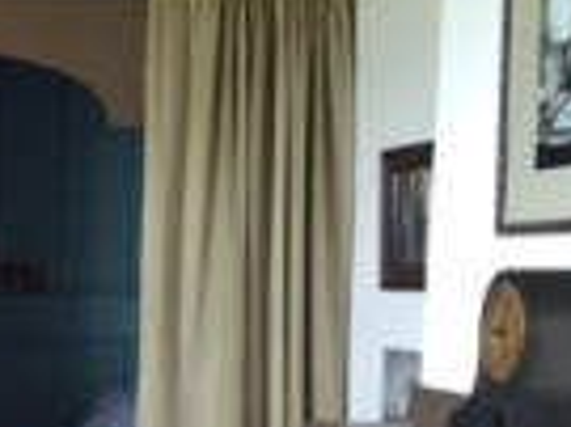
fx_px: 1763
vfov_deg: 13.5
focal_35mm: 107
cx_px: -218
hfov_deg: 17.1
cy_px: 471
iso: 80
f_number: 2.2
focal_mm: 4.15
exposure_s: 1/33
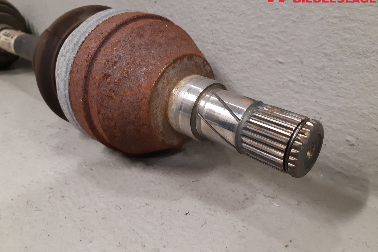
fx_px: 294
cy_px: 117
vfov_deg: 46.4
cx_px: 189
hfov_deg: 65.5
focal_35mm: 28
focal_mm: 3.93
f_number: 1.7
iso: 200
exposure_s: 1/50
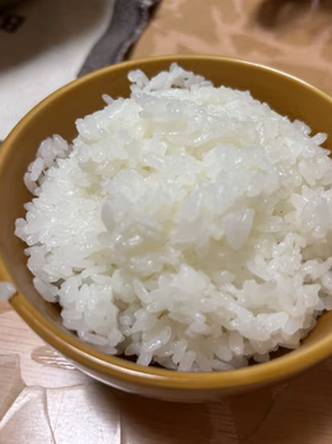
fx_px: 384
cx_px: 188
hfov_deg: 46.7
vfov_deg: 59.9
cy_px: 207
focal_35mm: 30
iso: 80
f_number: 1.5
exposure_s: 1/60
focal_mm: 5.7
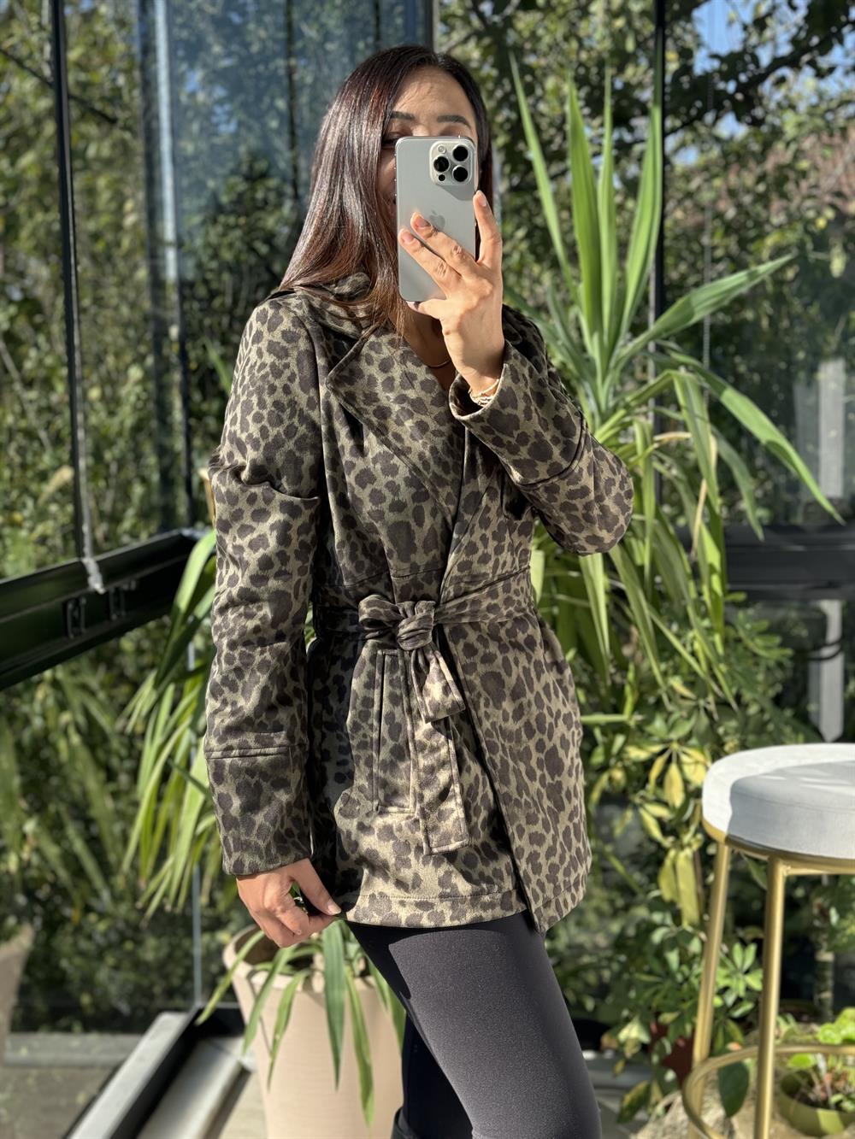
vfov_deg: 39.7
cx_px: 428
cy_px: 570
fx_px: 1581
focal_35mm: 48
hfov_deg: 30.3
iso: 64
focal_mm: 6.76
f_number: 1.78
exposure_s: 1/731
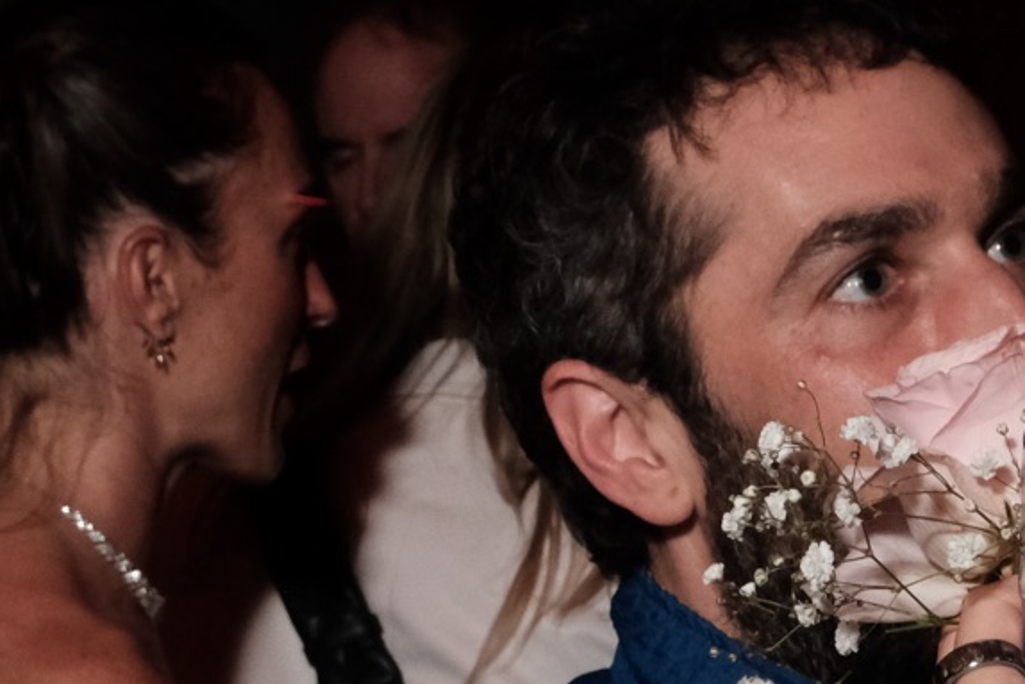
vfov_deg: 10.6
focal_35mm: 127
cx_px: 370
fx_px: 3617
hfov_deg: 16.1
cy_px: 895
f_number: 11
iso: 2500
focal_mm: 25.4
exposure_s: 1/30
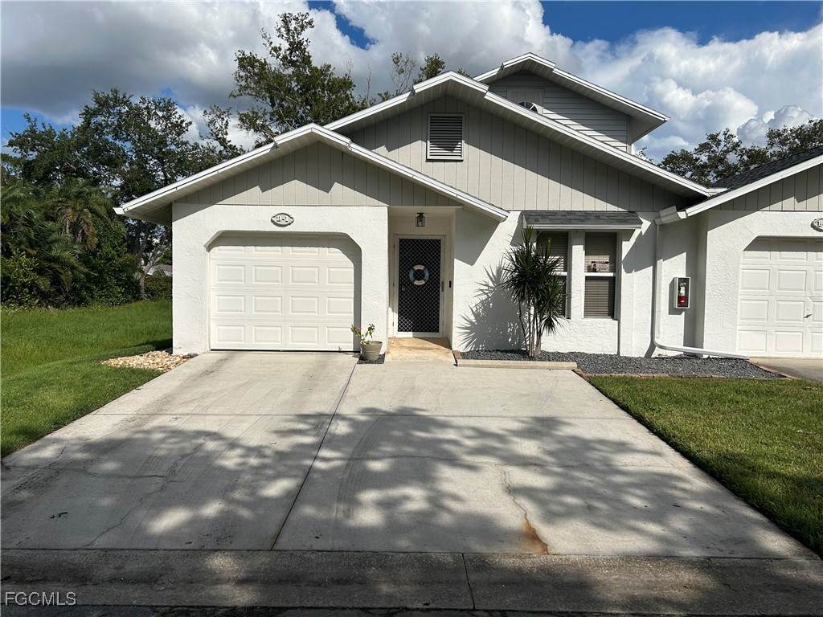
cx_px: 412
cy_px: 308
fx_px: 618
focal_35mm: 26
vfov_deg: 53.1
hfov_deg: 67.3
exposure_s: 1/11364
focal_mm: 5.7
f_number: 1.5
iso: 50
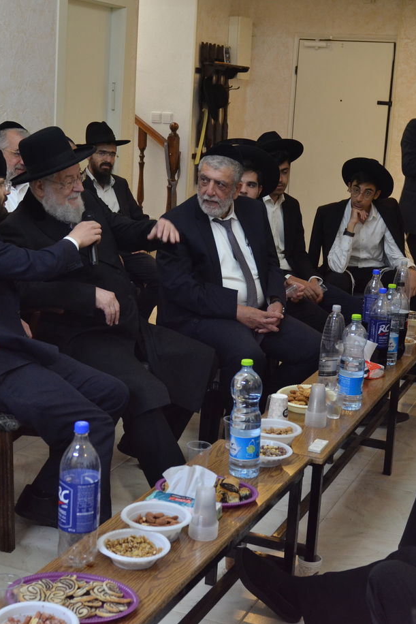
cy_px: 312
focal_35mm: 55
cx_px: 198
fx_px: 953
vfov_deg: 36.2
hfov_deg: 24.6
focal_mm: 24
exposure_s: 1/100
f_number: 4.5
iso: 800
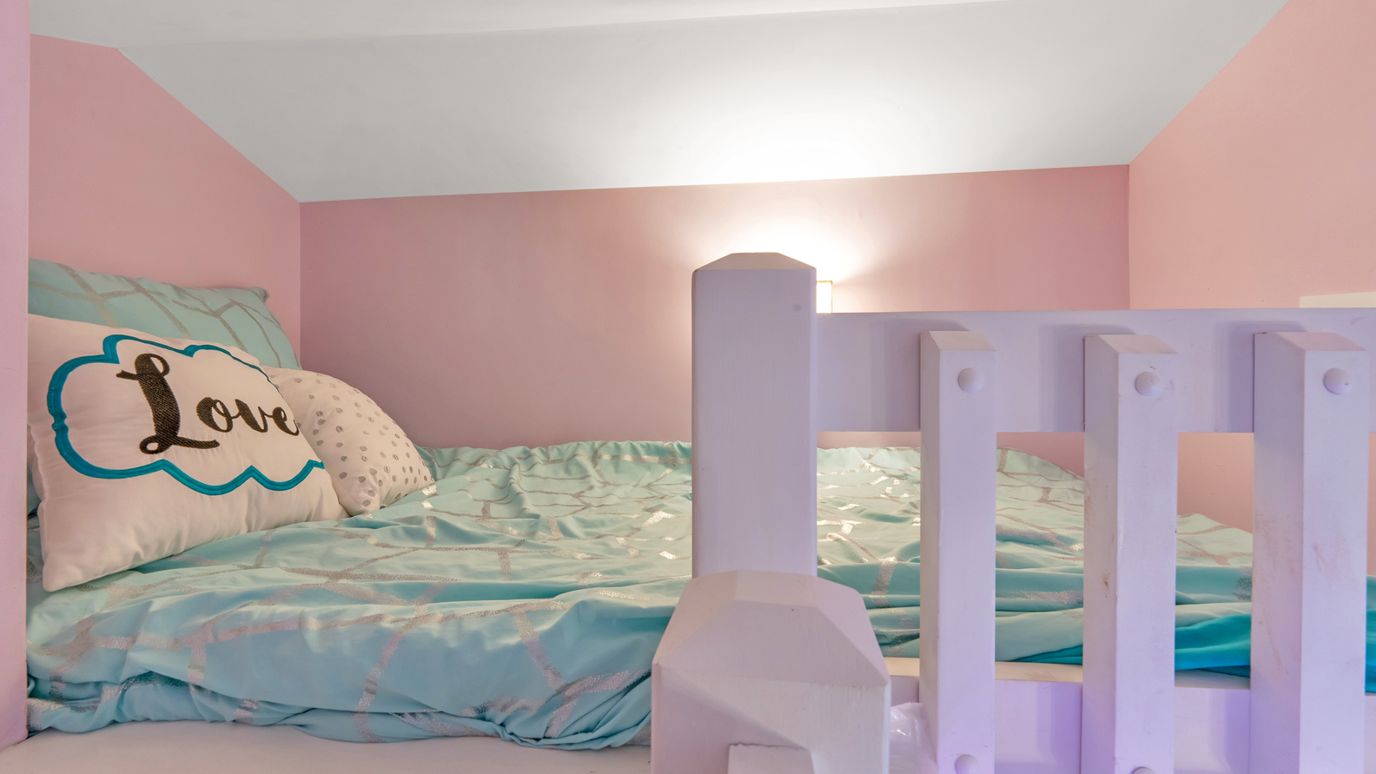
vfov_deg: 70.5
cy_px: 386
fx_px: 547
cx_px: 691
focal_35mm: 15
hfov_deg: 103.0
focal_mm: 14
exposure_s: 1/5
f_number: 16
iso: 640
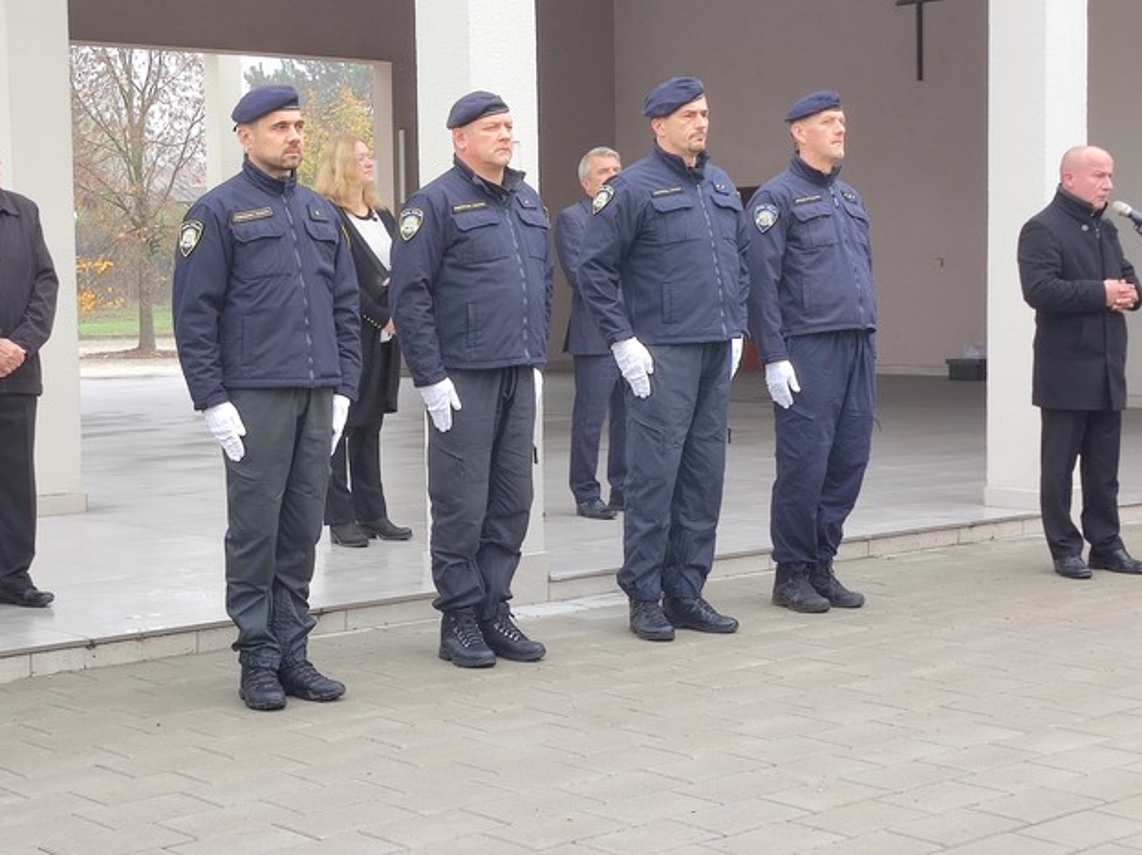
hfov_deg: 45.7
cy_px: 452
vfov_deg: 35.1
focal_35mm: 41
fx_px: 1352
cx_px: 505
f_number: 1.79
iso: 95
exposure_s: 1/100
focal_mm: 4.7
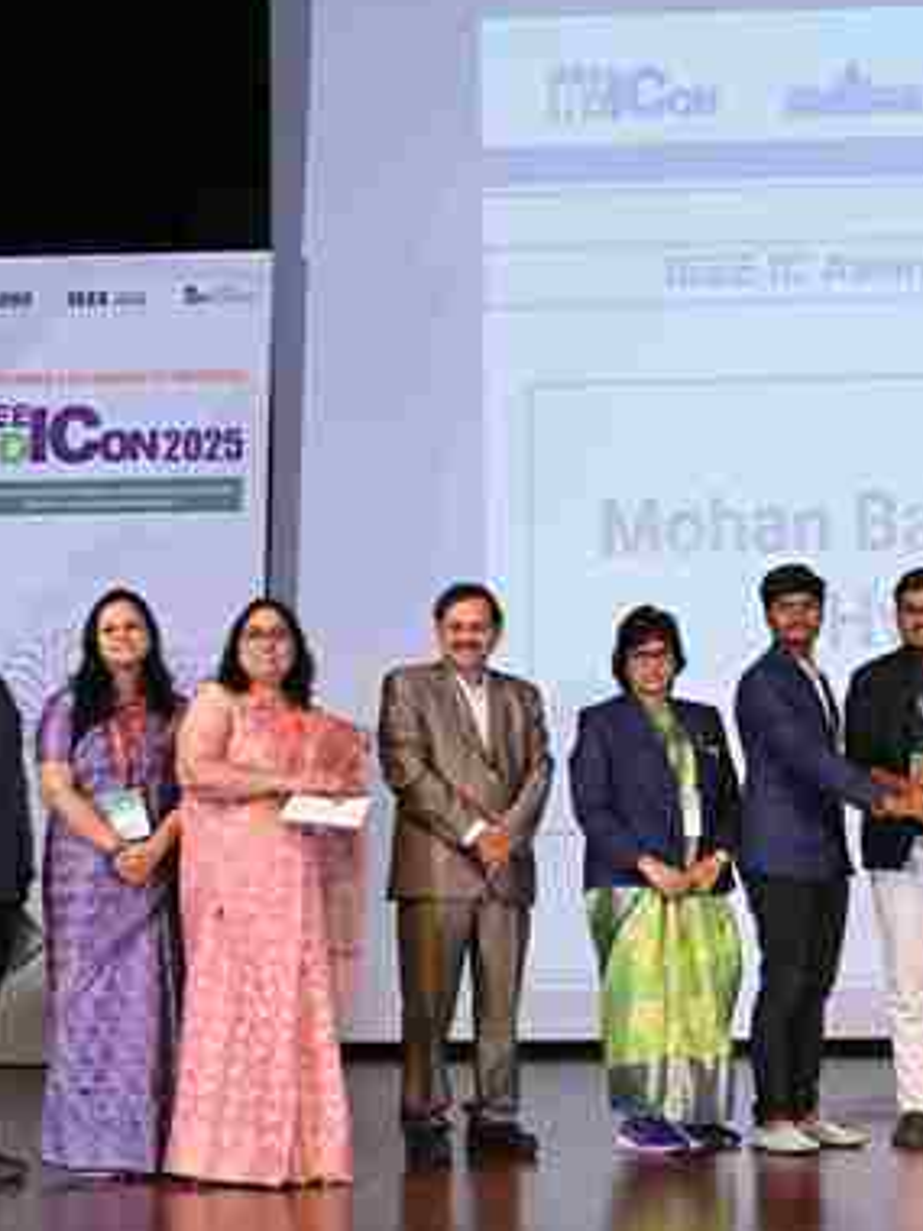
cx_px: 813
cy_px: 659
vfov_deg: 28.2
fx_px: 2453
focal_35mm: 69
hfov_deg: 20.9
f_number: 5.6
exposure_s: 1/100
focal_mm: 39
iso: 1250
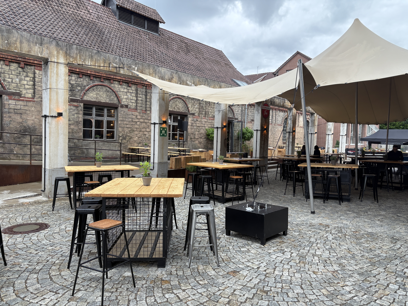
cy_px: 153
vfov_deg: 53.1
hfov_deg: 67.3
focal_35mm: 26
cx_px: 204
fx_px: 306
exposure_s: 1/122
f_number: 1.6
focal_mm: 5.96
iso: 32
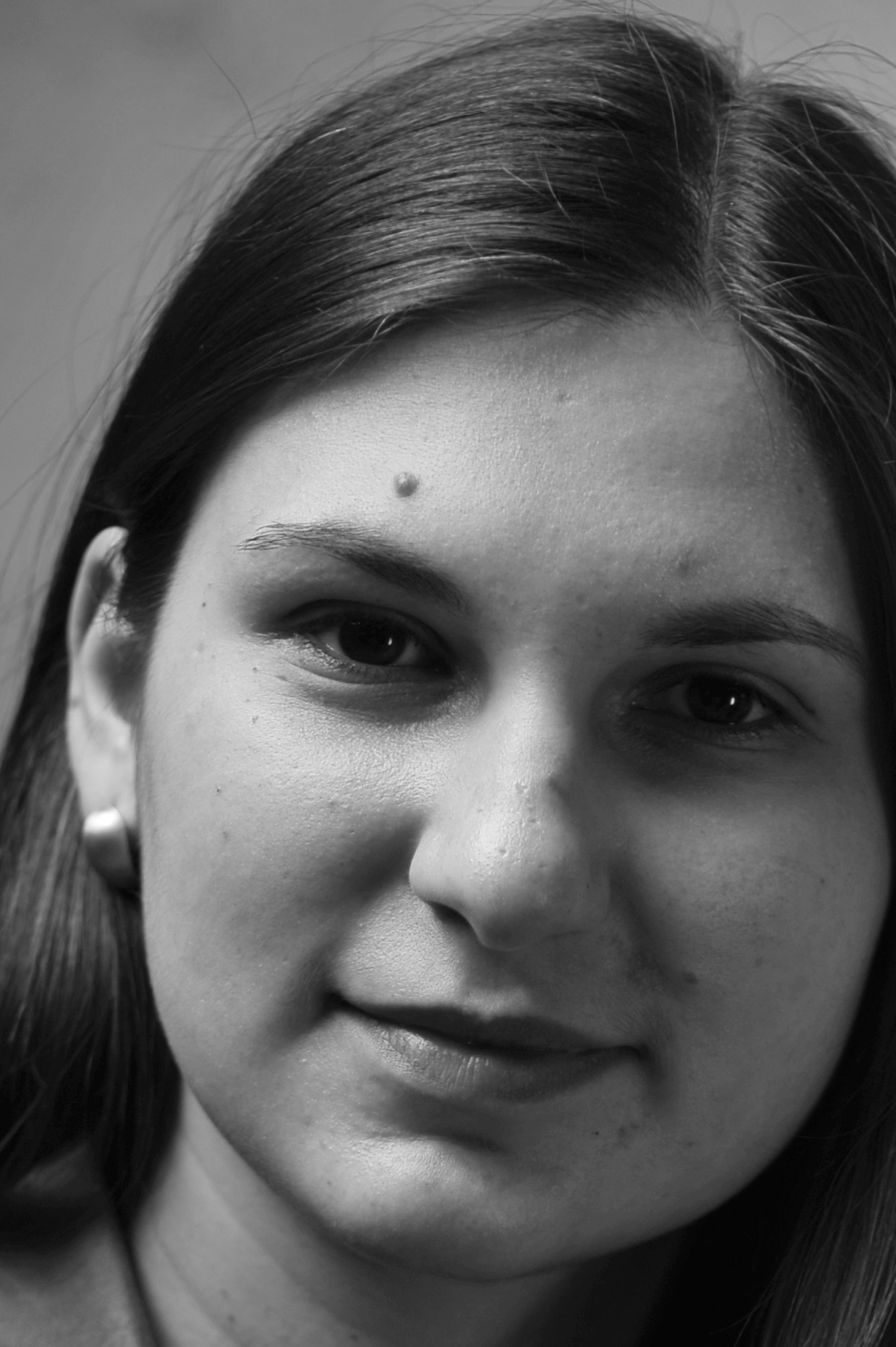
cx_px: 611
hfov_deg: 5.3
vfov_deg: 7.9
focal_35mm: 259
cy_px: 1182
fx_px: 9678
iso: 200
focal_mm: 112
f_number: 4.8
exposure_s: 1/125
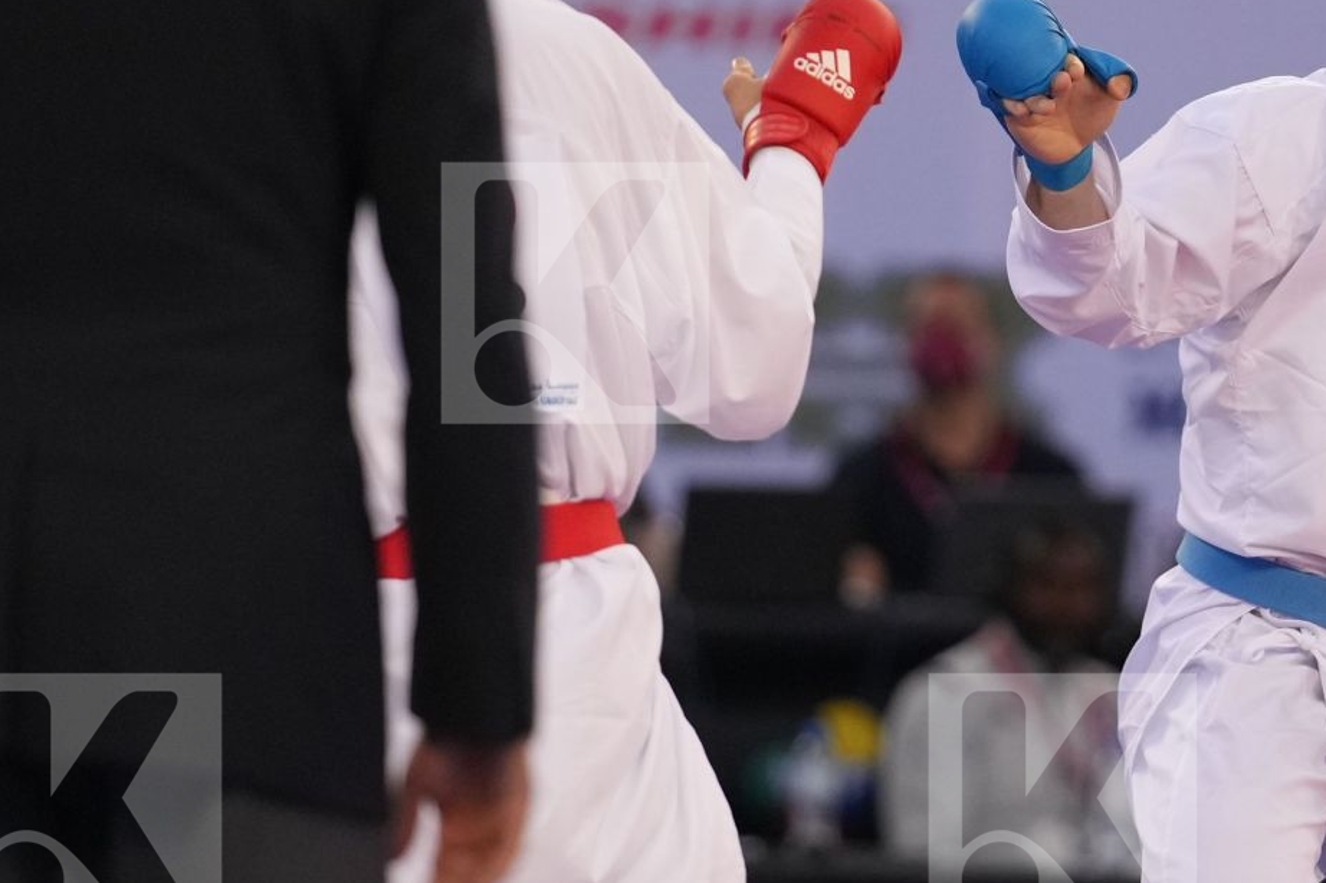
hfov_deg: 3.5
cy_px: 293
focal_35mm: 586
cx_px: 1063
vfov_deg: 2.3
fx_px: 21575
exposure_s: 1/1000
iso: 2000
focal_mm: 200
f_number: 2.8
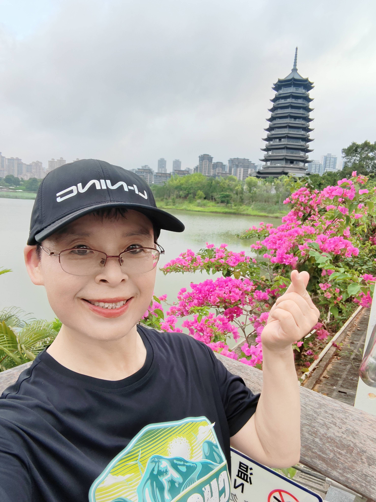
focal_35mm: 23
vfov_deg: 74.0
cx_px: 188
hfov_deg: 58.8
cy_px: 251
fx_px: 333
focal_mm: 2.66
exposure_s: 1/100
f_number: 2.4
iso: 375
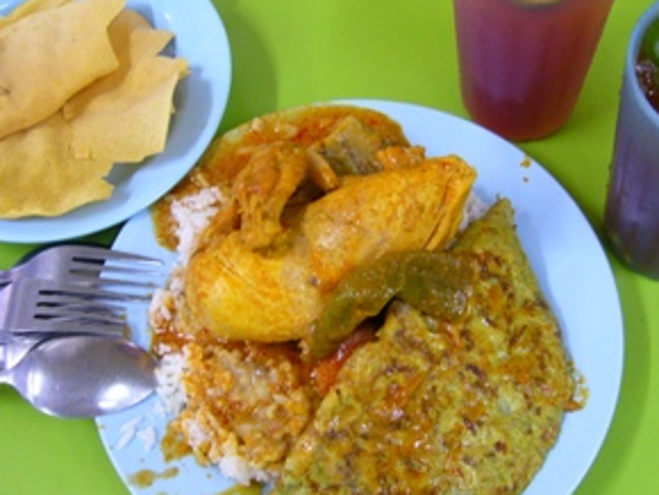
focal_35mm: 54
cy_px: 225
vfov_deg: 27.1
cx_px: 352
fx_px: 1029
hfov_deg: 35.5
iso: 200
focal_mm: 5.8
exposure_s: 1/15
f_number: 2.8
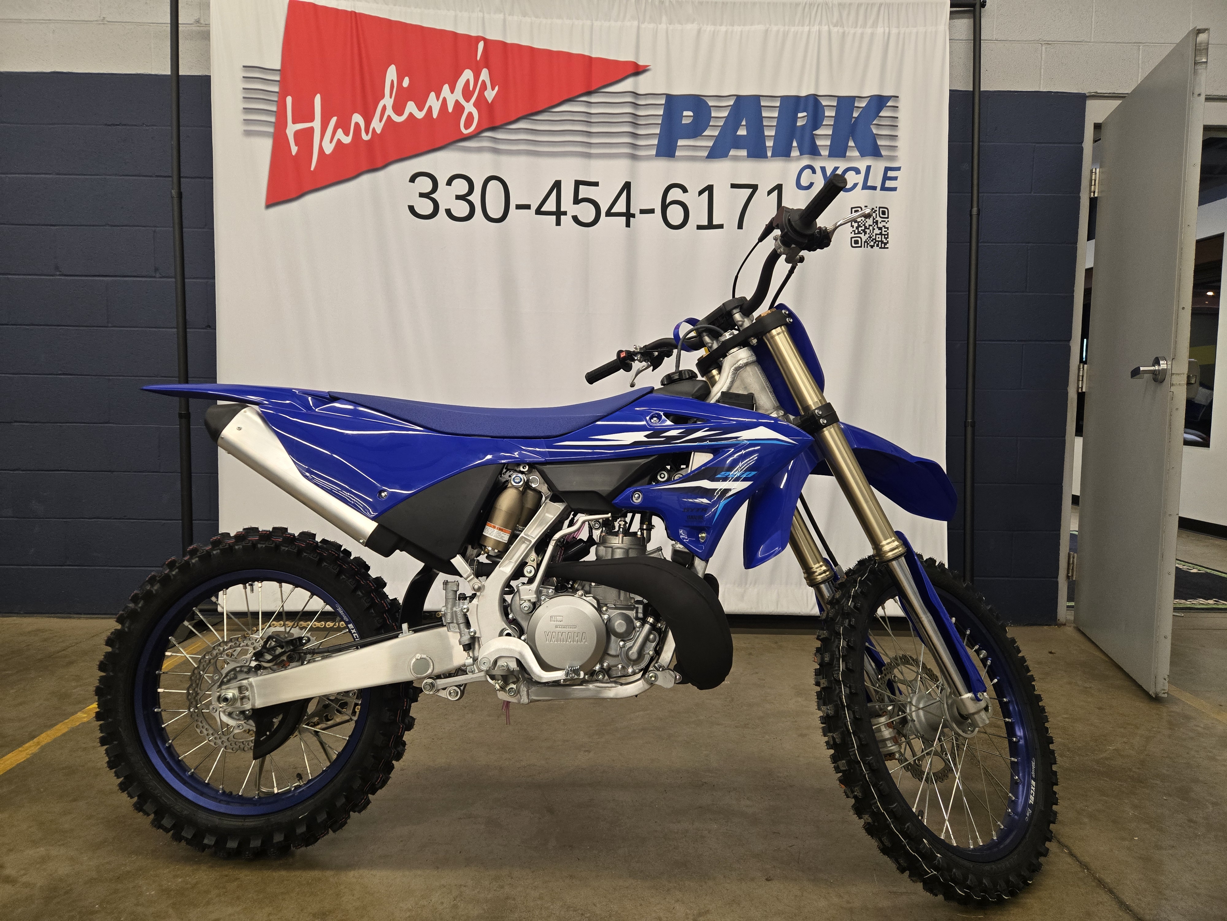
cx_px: 614
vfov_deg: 58.9
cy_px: 460
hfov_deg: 73.9
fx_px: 815
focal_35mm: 23
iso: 250
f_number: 1.8
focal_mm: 5.4
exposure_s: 1/120
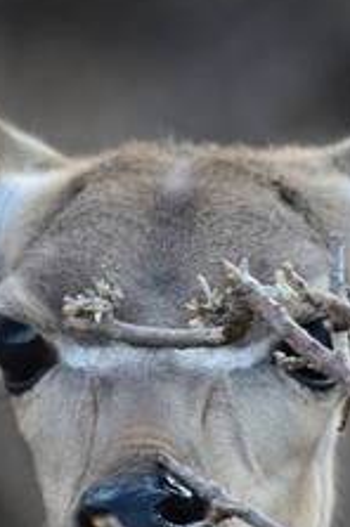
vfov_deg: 1.1
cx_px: 155
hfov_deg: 0.7
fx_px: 27500
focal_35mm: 1880
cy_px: 432
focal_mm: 400
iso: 560
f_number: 5.6
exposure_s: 1/400
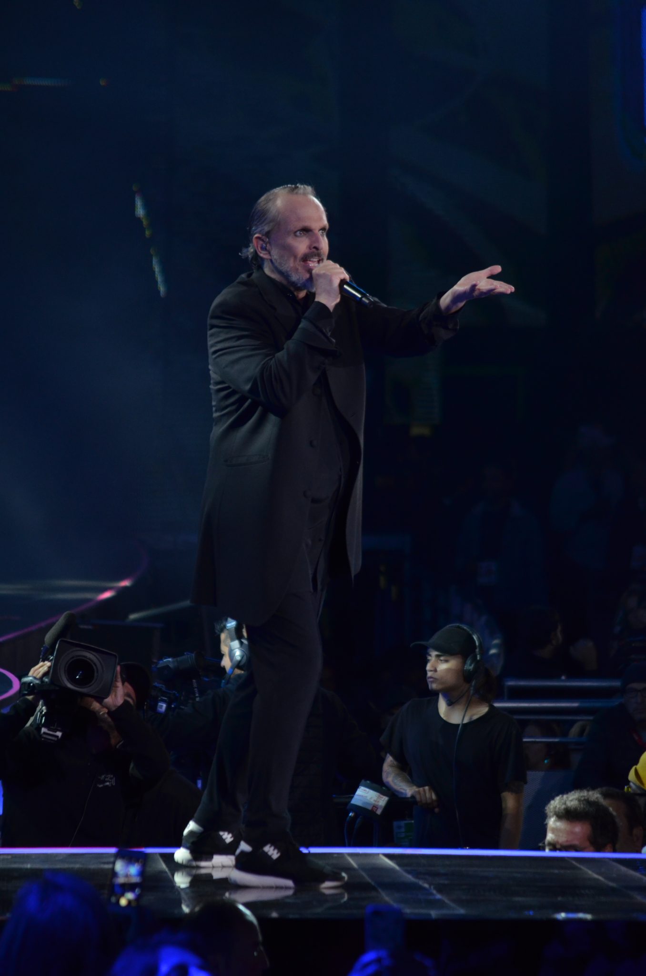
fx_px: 8113
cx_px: 323
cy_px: 488
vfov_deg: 6.9
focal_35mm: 300
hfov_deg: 4.6
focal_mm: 200
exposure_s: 1/125
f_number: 5.6
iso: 1000
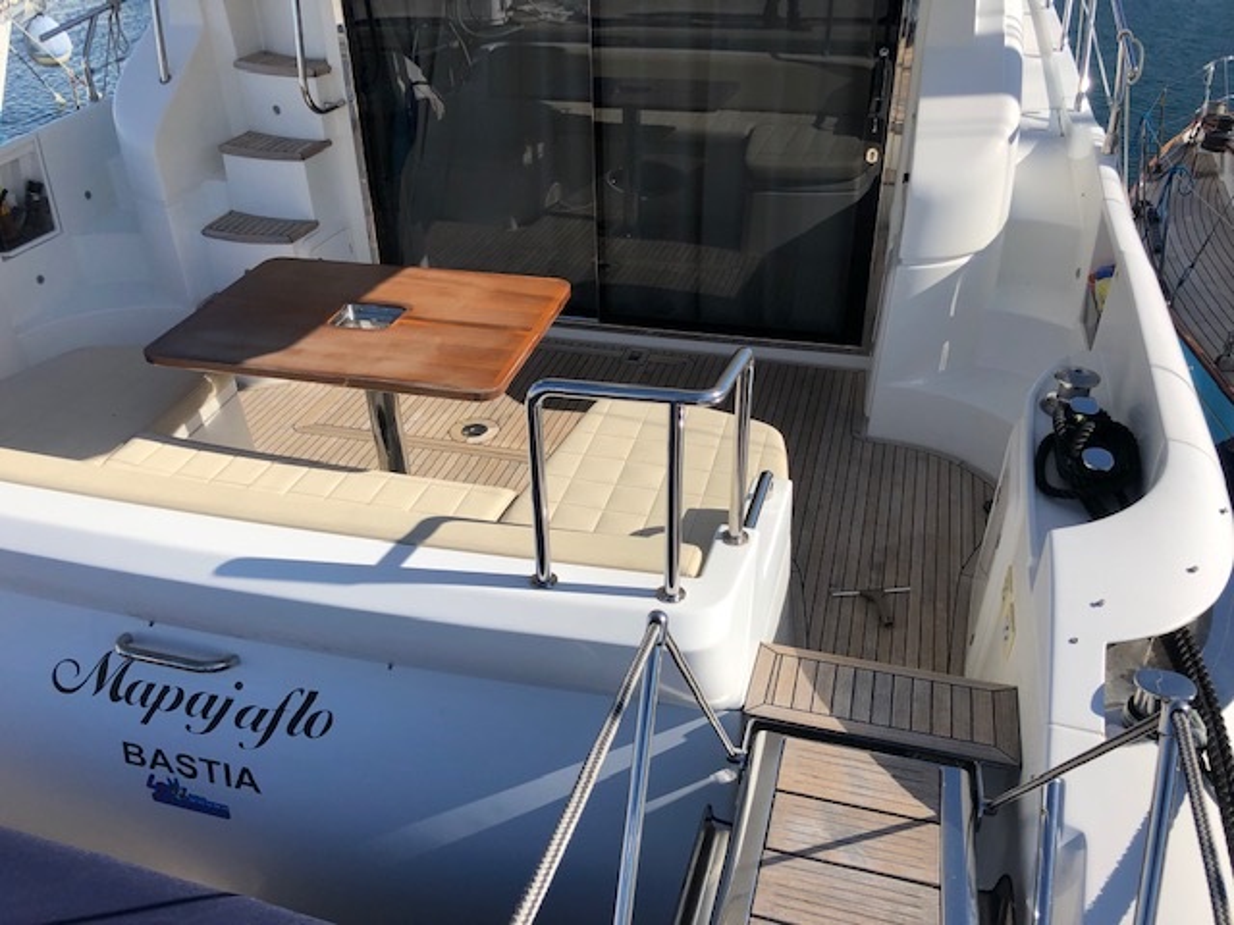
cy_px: 462
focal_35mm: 28
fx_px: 998
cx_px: 617
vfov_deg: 49.7
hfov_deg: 63.4
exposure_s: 1/2667
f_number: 1.8
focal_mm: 3.99
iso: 25
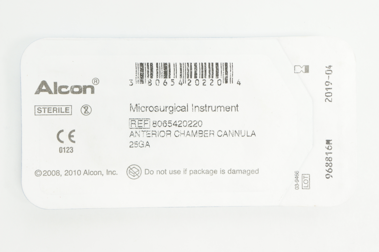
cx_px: 190
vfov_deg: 22.0
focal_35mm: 62
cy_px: 126
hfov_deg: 32.7
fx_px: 647
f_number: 8
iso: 400
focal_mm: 41
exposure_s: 1/15
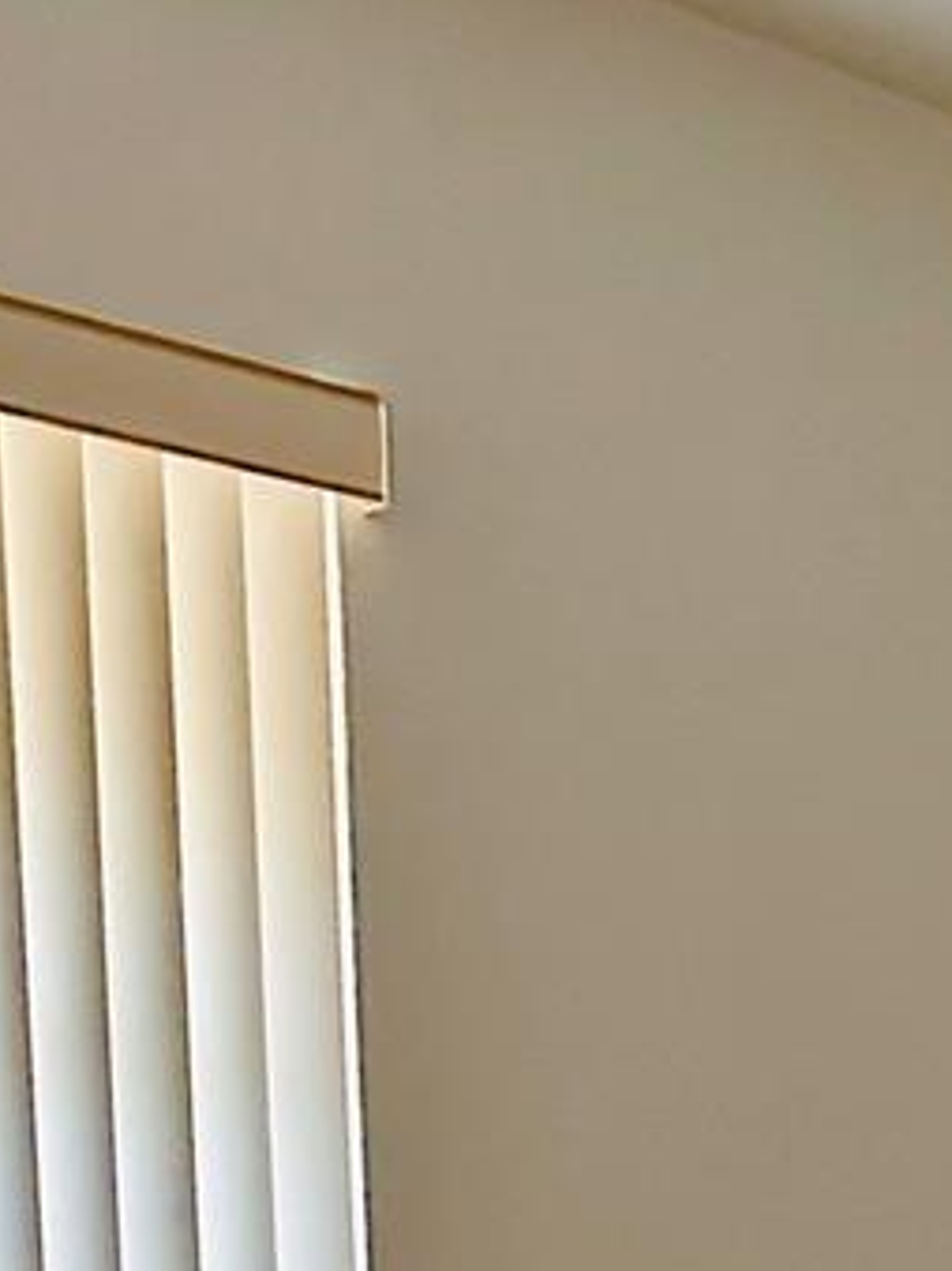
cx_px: 1248
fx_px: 3119
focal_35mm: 85
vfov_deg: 19.5
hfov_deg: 16.4
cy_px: 2002
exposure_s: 1/30
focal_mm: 6.86
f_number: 1.78
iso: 800
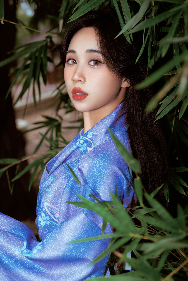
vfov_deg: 35.0
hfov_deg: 23.8
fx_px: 446
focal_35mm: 57
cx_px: 94
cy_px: 140
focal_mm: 57
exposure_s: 1/125
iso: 100
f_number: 4
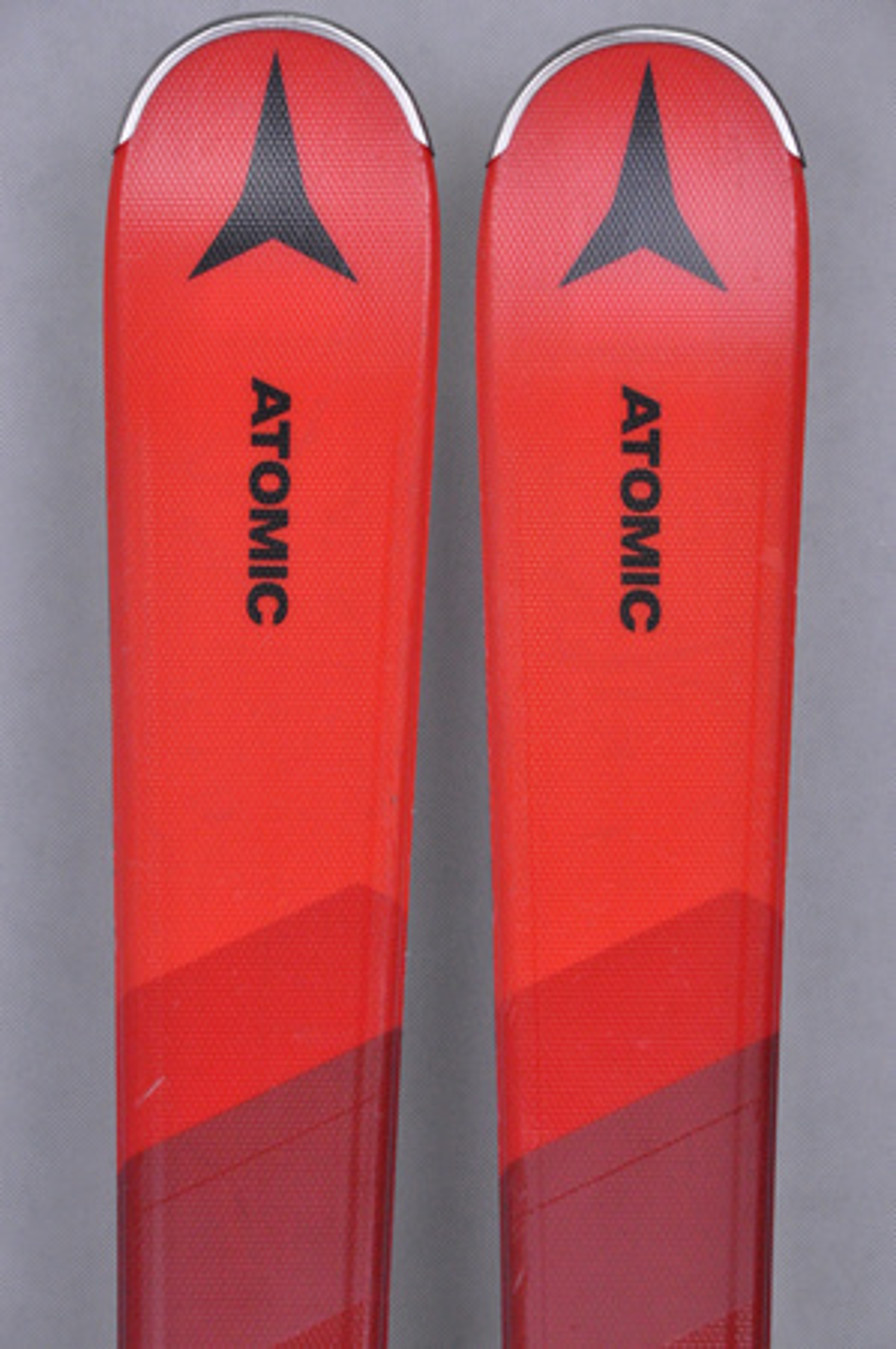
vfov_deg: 13.1
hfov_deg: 8.7
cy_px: 674
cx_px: 448
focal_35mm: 158
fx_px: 5893
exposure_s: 1/125
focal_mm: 105
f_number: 9.5
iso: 3200
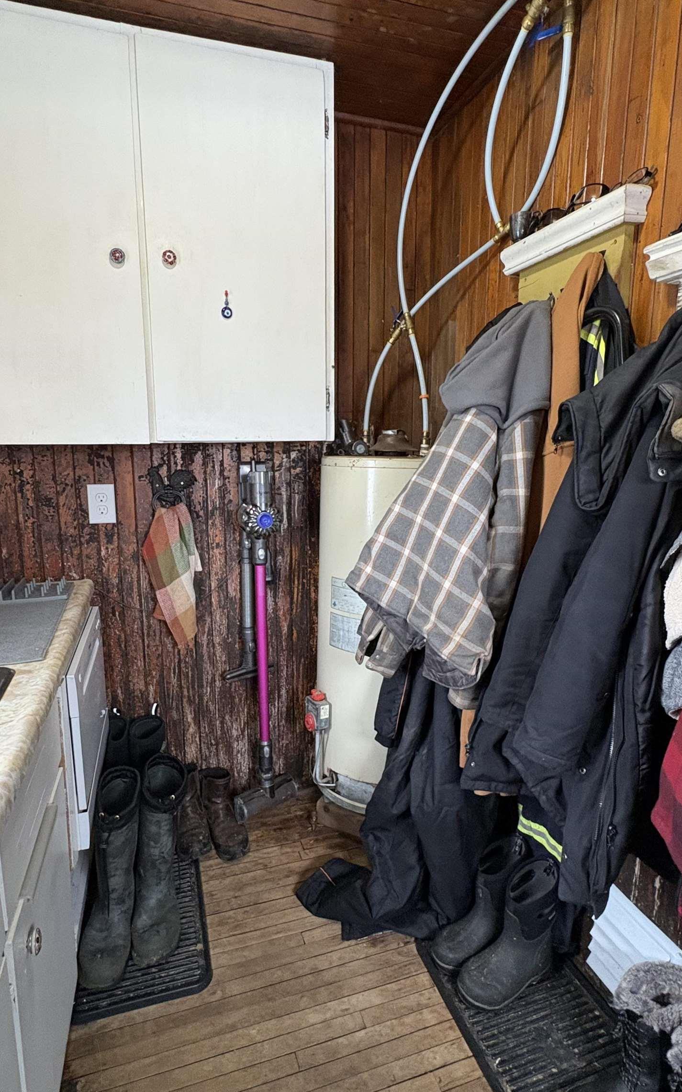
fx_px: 595
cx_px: 337
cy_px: 551
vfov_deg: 85.1
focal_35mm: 20
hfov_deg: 59.7
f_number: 2.2
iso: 400
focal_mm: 2.22
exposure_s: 1/60
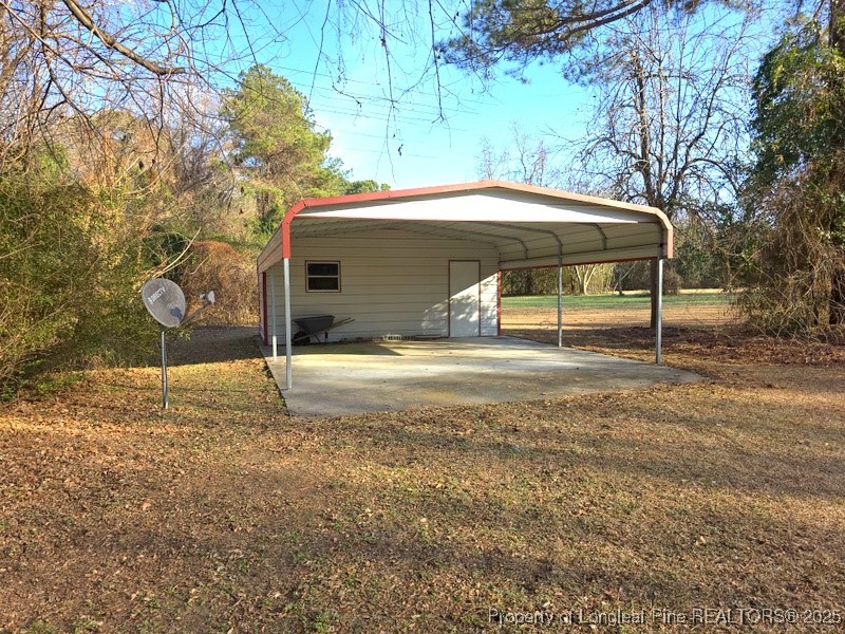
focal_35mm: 23
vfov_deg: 58.9
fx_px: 561
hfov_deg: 73.9
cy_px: 317
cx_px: 422
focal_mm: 6.3
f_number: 1.7
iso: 12
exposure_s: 1/169
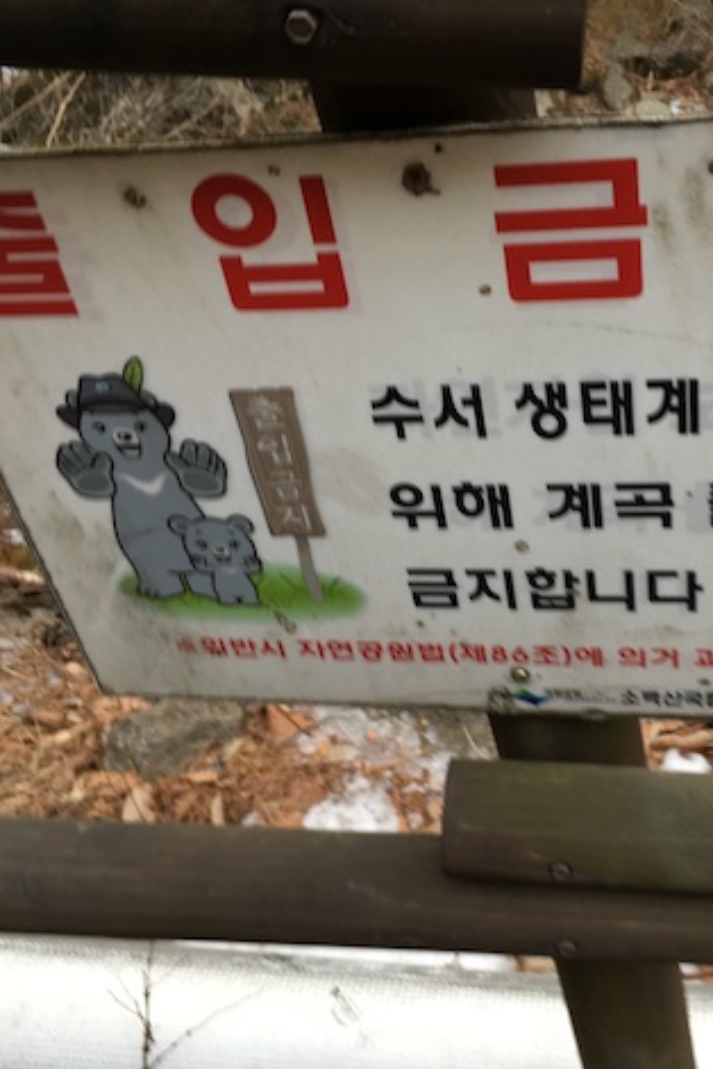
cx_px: 522
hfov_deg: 32.1
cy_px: 536
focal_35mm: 41
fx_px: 1218
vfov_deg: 47.4
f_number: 2.2
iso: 25
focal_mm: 4.15
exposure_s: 1/40
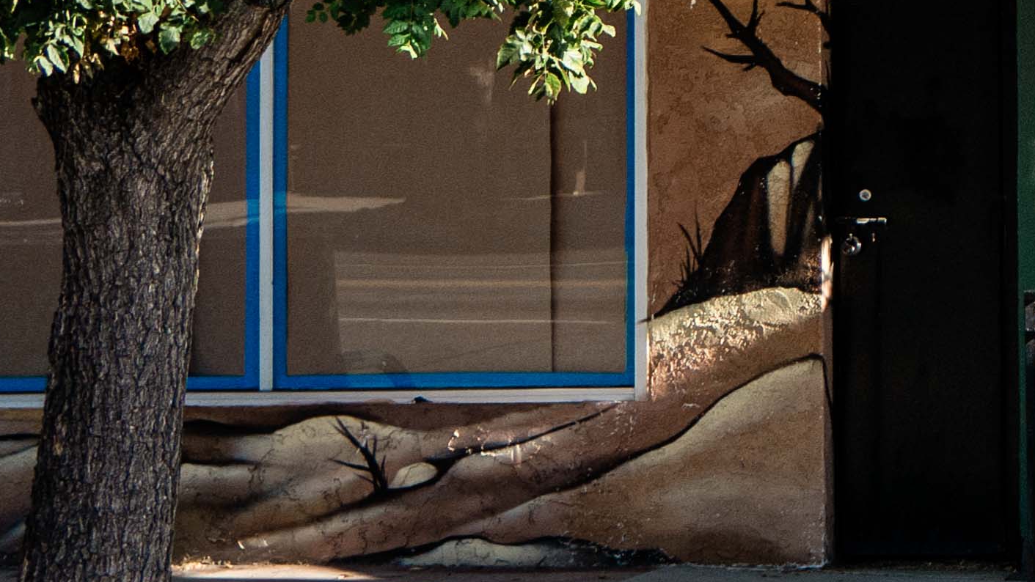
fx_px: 4776
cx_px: 2823
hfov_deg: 10.1
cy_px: -578
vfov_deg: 6.8
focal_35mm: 174
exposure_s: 1/800
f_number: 4
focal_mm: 28
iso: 100
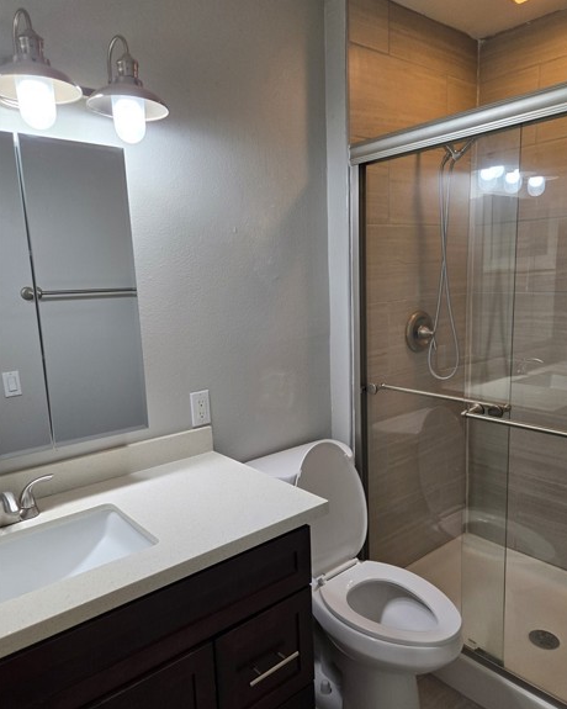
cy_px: 375
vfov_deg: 68.0
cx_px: 288
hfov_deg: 56.8
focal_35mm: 25
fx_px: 524
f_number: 1.8
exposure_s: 1/120
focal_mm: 5.4
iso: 80
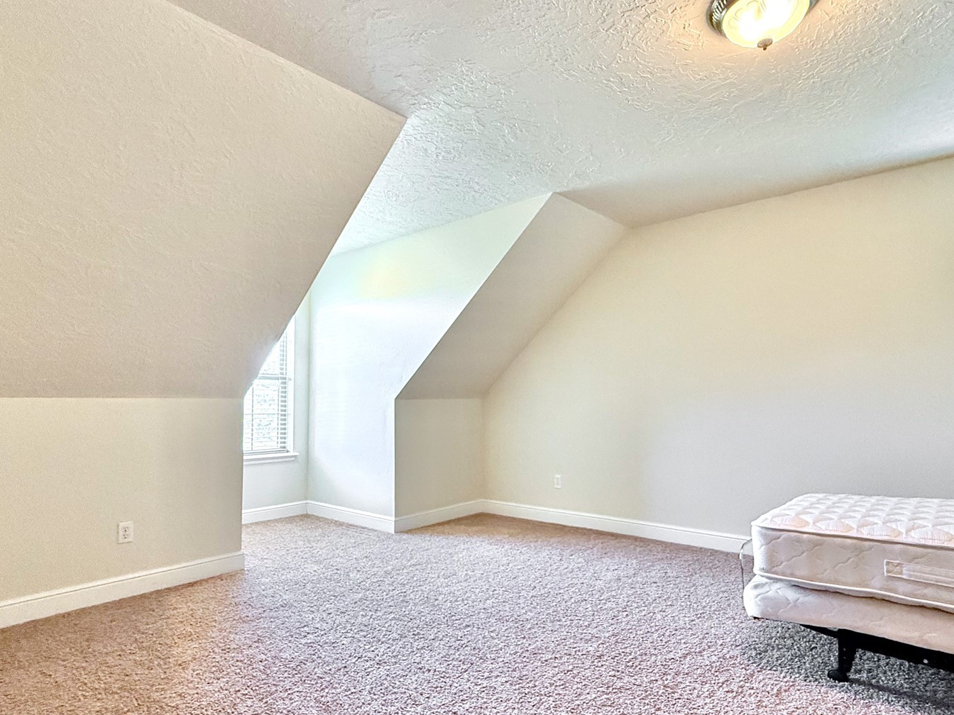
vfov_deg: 65.9
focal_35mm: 20
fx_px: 551
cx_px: 520
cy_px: 380
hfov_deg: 81.5
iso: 400
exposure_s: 1/120
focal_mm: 2.22
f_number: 2.2
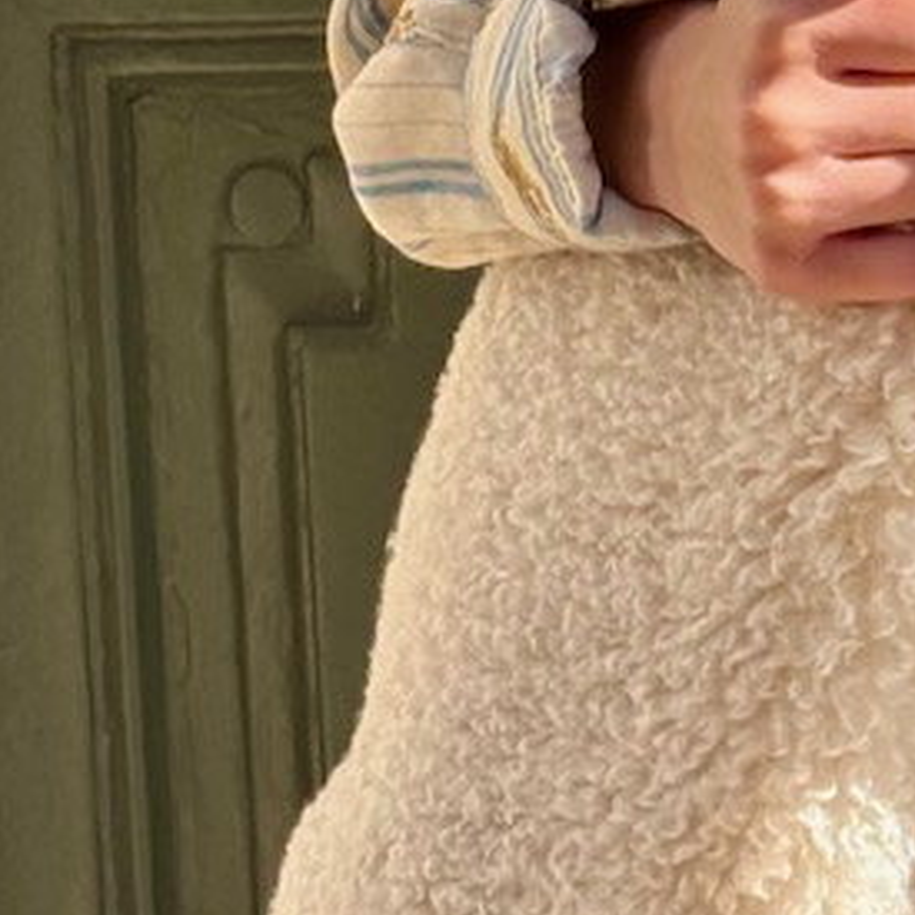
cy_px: 293
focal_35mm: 214
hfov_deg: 8.0
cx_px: 1268
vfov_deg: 8.2
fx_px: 6400
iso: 40
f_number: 1.6
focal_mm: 5.96
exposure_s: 1/1642
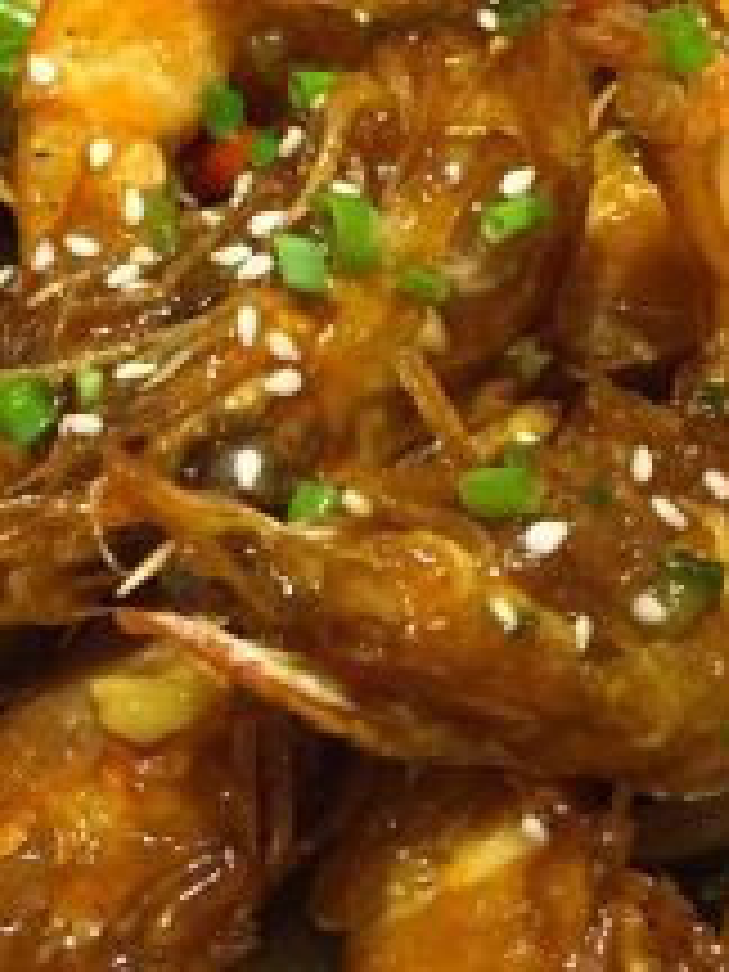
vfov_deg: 20.9
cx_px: 245
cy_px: 495
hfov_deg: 15.7
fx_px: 2639
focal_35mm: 94
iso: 100
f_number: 2.2
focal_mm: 4.15
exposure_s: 1/17
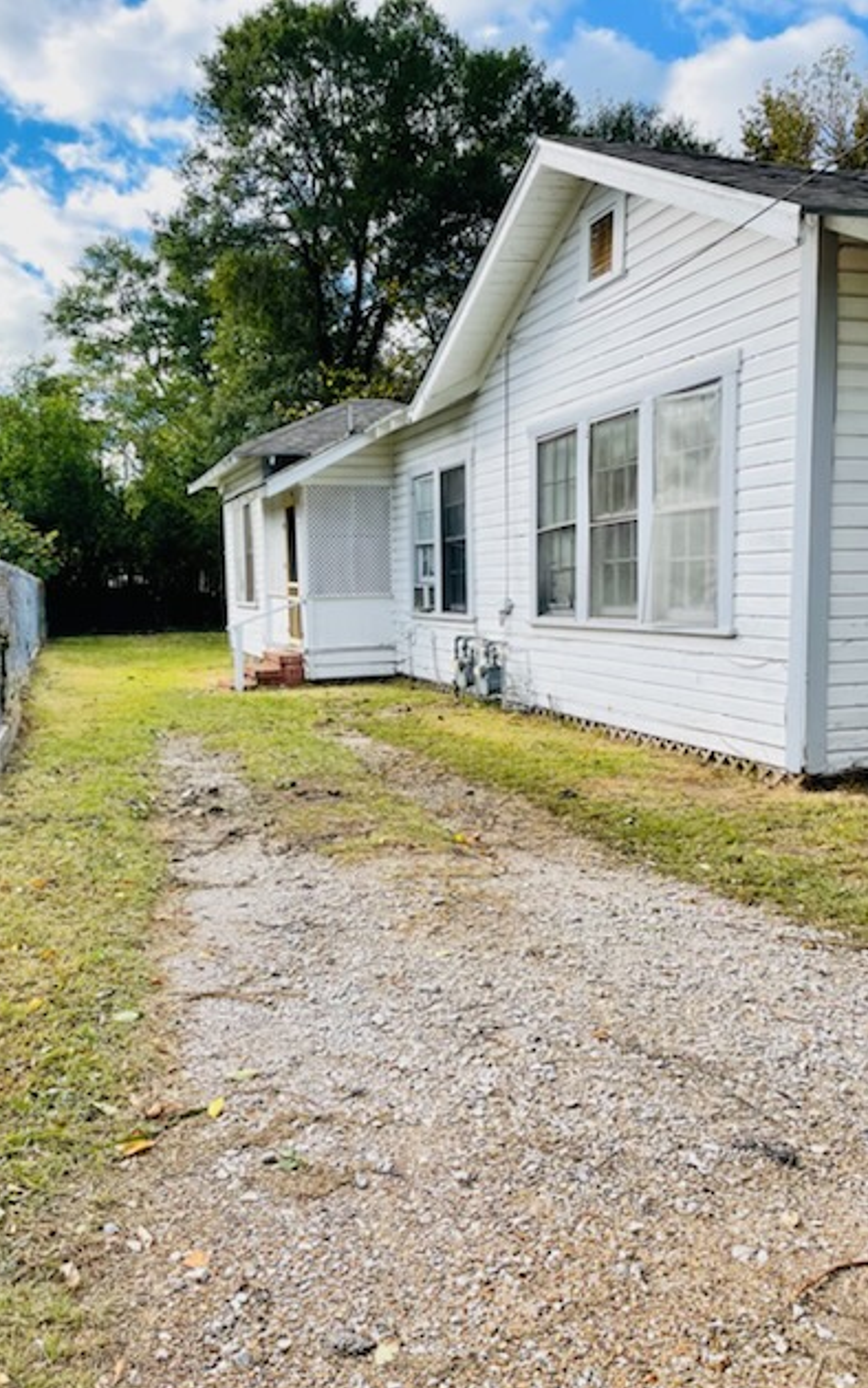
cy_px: 703
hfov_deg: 44.3
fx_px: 1059
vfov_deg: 66.5
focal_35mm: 28
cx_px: 344
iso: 32
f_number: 1.6
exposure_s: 1/1416
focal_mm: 4.2
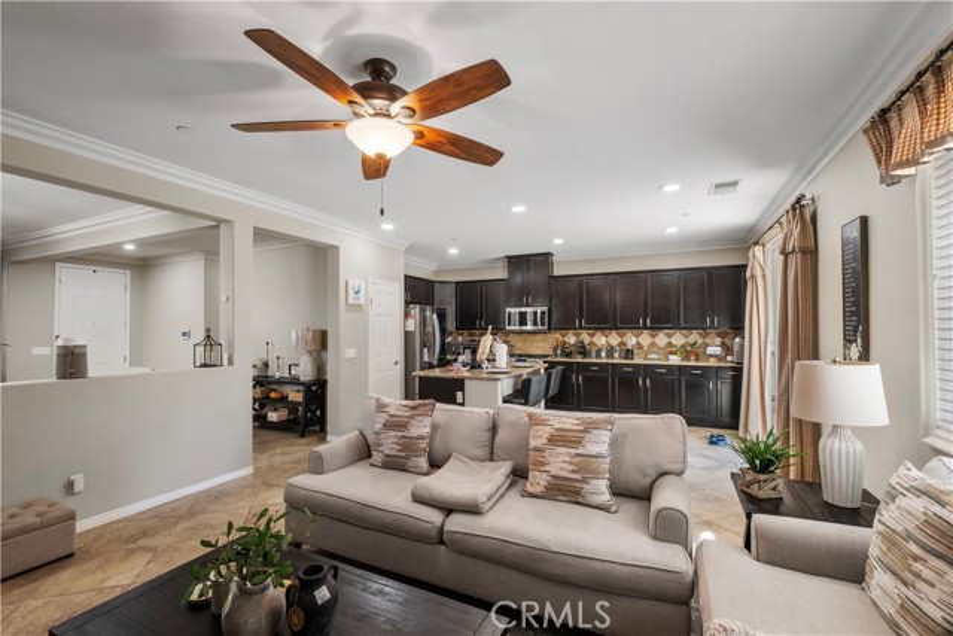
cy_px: 318
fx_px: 397
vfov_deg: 77.4
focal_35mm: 15
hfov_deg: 100.4
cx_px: 476
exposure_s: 1/9
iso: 800
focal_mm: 10
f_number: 8
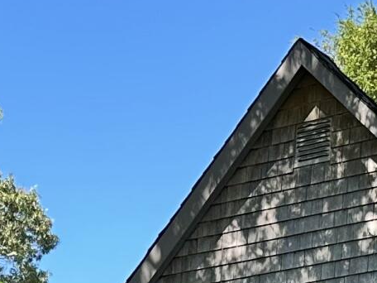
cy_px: 683
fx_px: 1721
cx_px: 212
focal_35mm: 158
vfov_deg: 8.6
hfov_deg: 12.5
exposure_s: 1/650
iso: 80
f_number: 1.78
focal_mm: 6.86
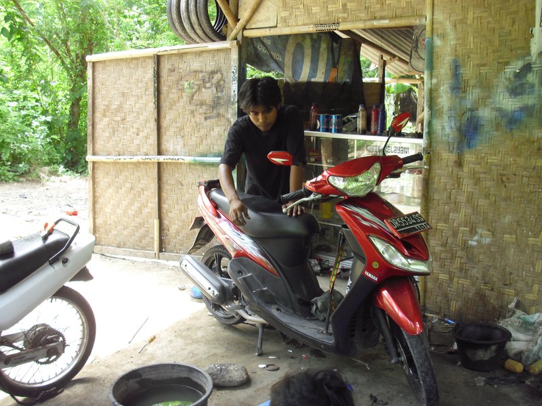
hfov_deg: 49.0
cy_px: 203
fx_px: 595
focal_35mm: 38
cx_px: 271
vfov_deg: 37.7
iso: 100
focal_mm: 6.2
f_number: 2.8
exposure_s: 1/80
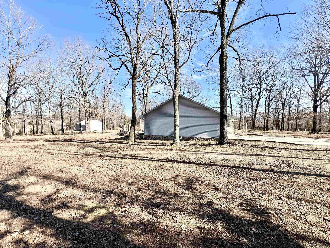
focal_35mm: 13
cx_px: 165
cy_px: 124
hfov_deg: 106.2
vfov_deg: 89.9
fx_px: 124
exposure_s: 1/821
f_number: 1.8
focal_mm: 1.57
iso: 32
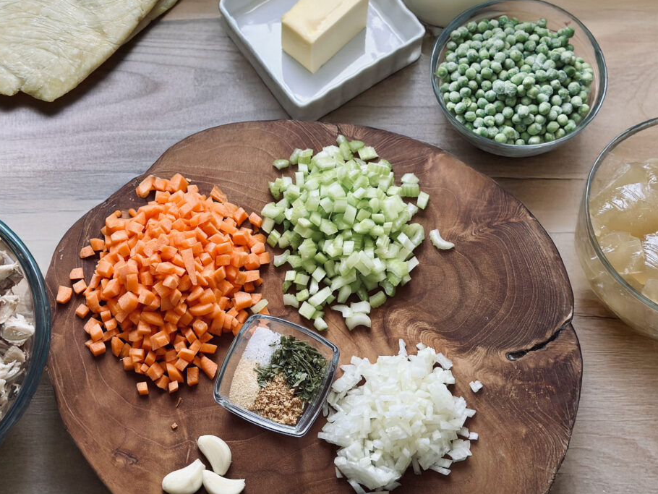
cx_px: 302
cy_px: 218
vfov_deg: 27.0
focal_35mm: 54
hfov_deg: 35.5
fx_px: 1027
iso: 80
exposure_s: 1/121
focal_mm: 6.86
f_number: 1.78
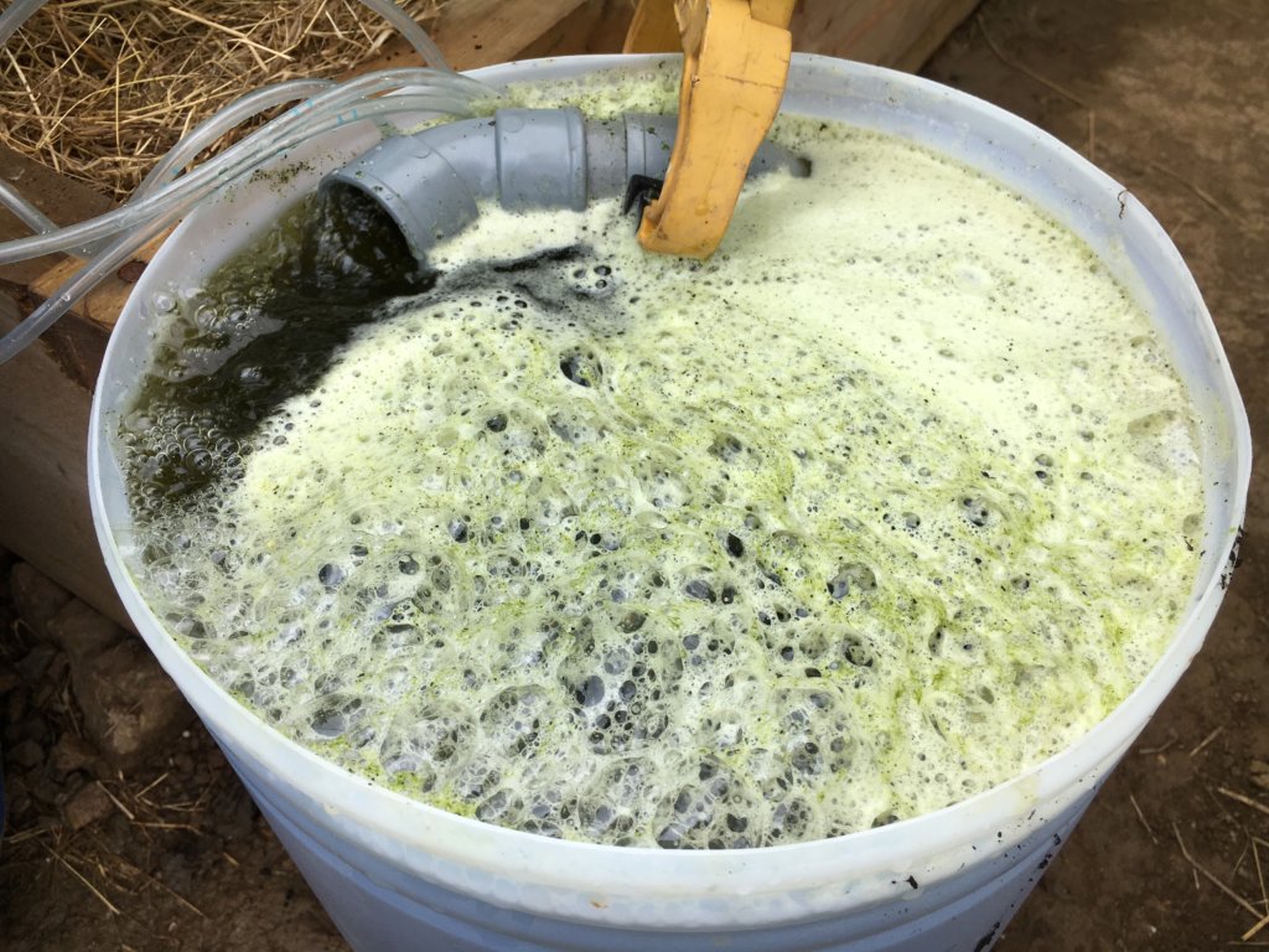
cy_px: 476
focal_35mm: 29
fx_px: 1063
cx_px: 634
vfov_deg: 48.2
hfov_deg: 61.7
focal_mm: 4.15
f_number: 2.2
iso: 25
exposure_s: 1/557
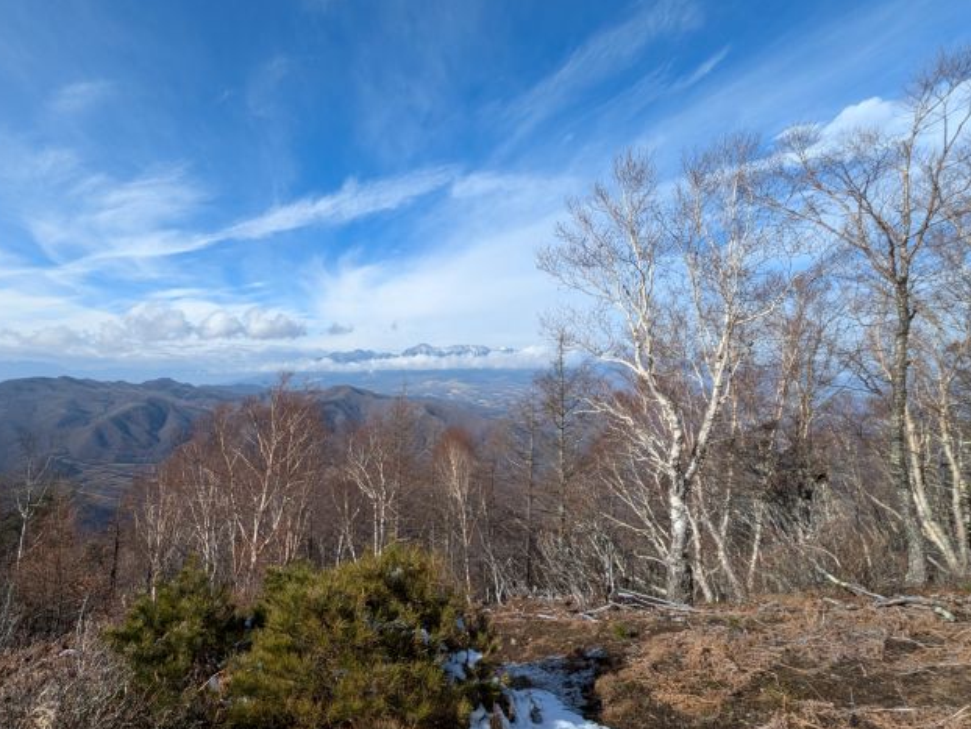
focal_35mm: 18
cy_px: 340
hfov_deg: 86.5
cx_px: 382
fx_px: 505
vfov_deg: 71.5
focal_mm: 1.83
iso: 49
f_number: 2.2
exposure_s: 1/1631
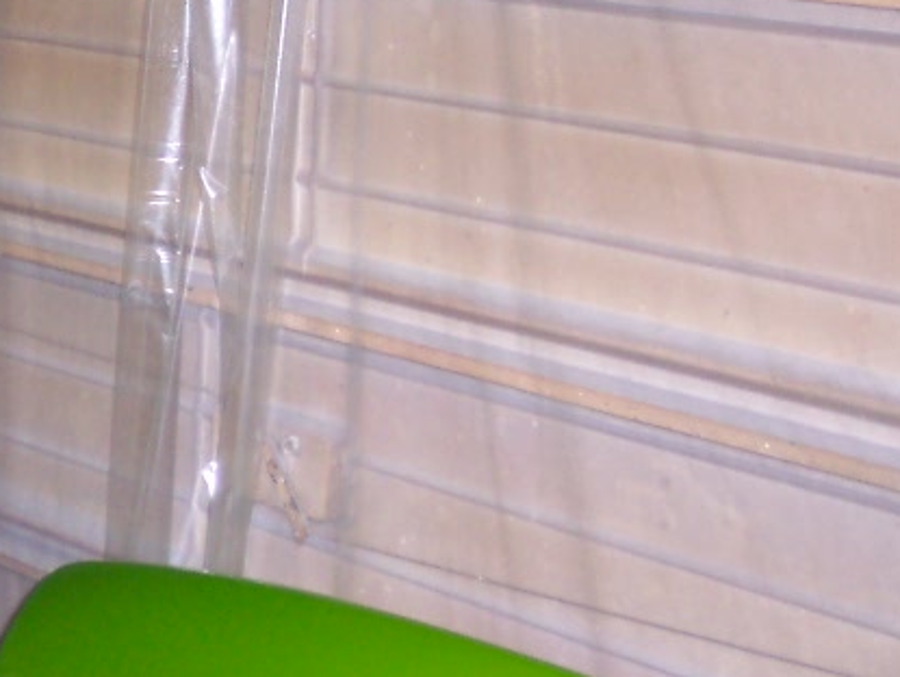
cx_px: 33
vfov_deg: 15.4
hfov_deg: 20.1
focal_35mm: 95
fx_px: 2472
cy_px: 627
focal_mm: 8
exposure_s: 1/30
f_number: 2.8
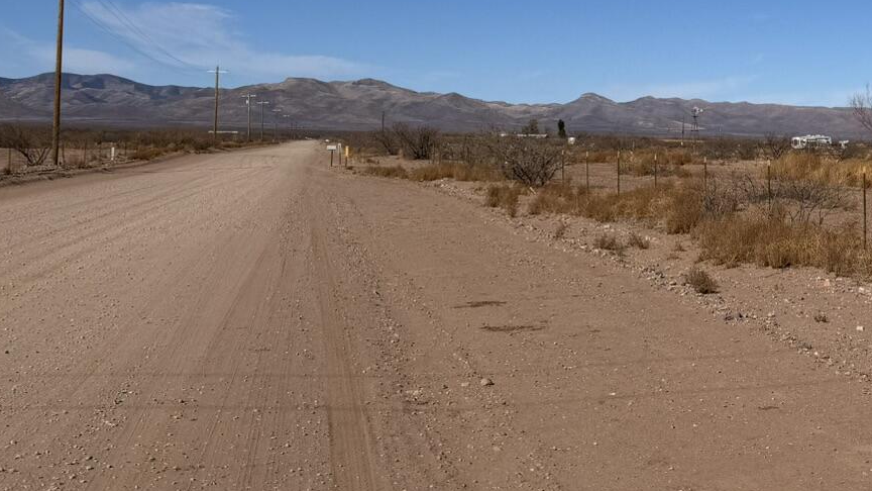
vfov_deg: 19.1
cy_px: 51
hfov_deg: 32.2
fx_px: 1434
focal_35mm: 62
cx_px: 780
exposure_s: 1/10417
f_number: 1.78
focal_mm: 6.76
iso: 80
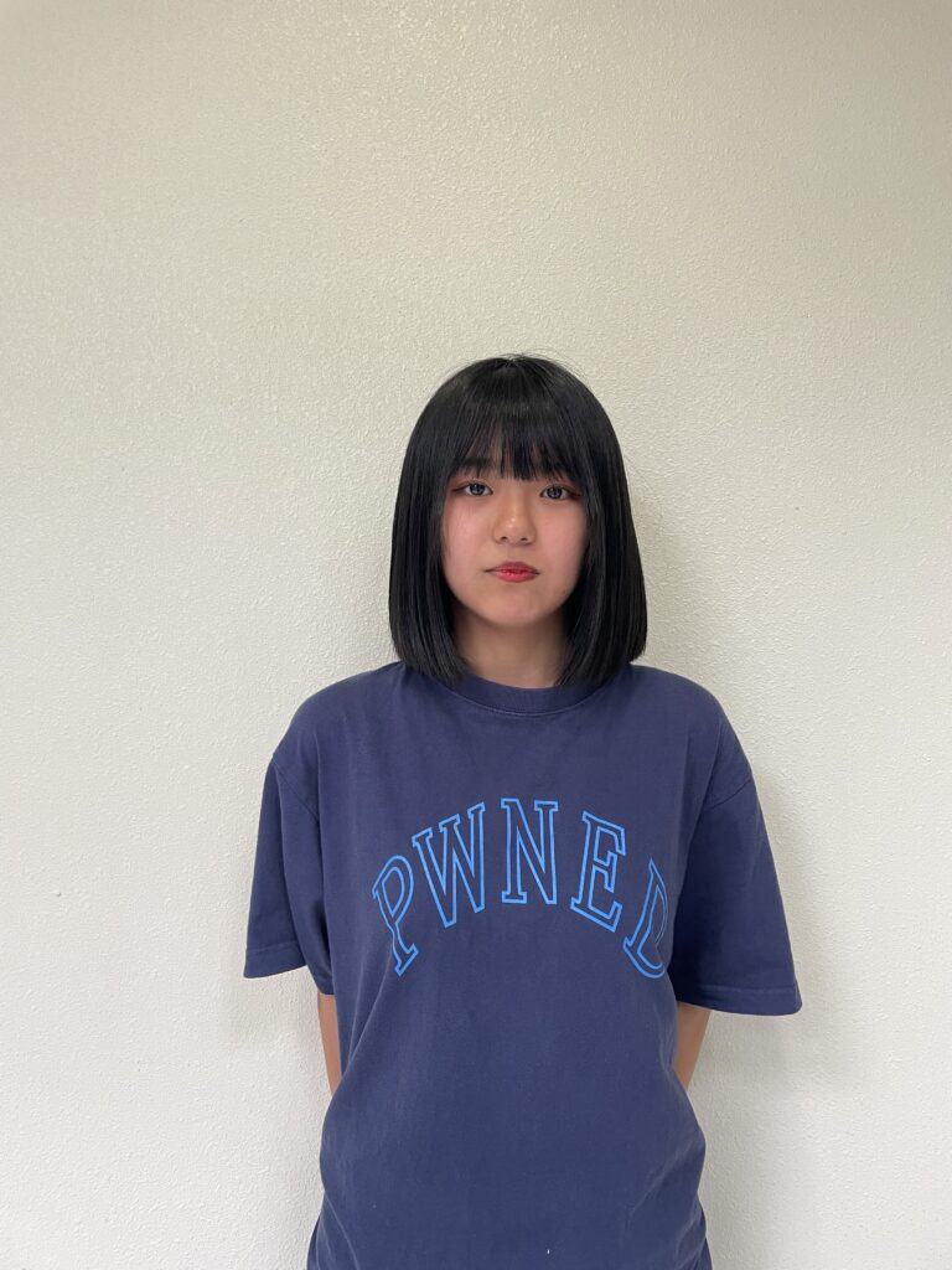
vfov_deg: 67.3
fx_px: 953
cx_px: 476
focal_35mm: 26
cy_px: 635
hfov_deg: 53.1
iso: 100
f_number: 1.6
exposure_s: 1/60
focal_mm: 4.2
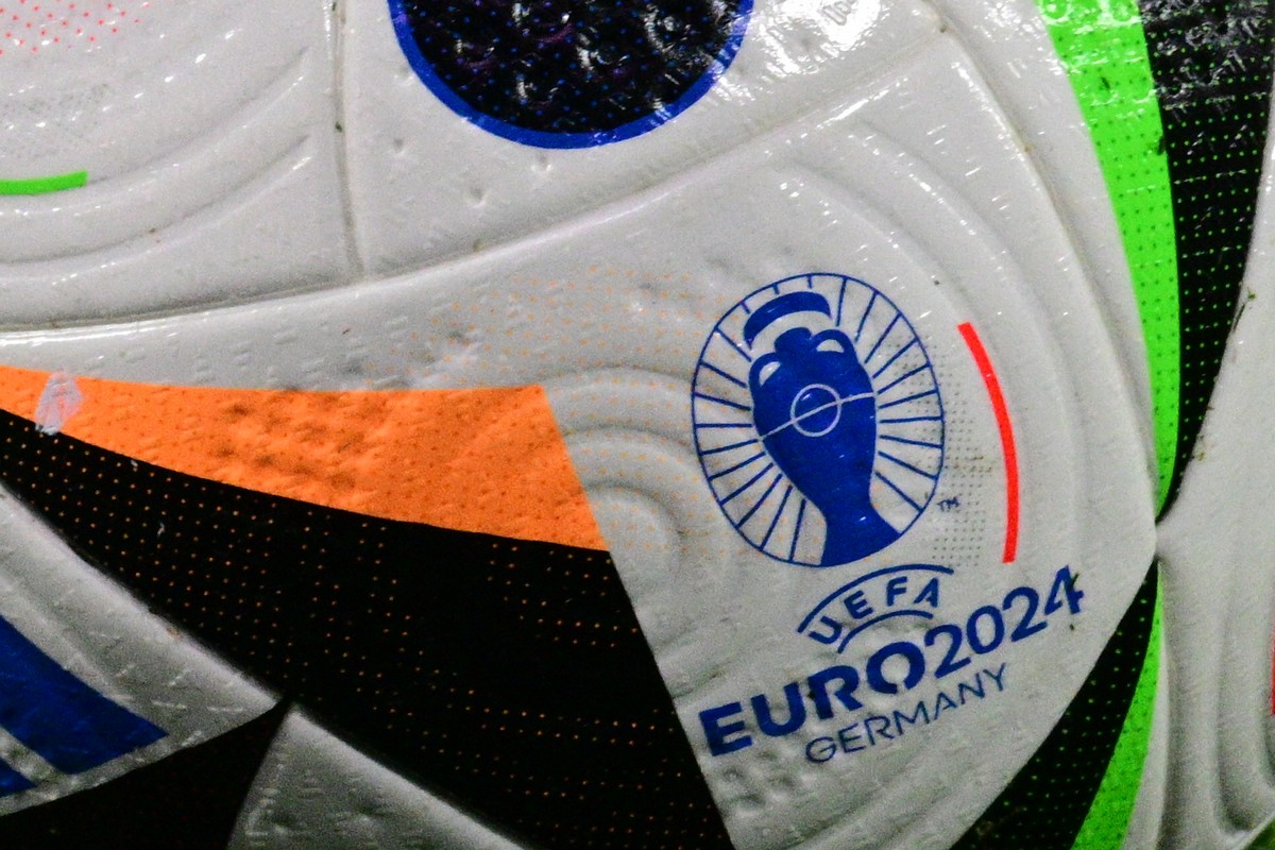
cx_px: 638
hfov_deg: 3.4
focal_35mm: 600
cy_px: 425
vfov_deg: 2.3
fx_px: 21248
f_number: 11
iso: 3200
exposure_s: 1/200
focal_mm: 600
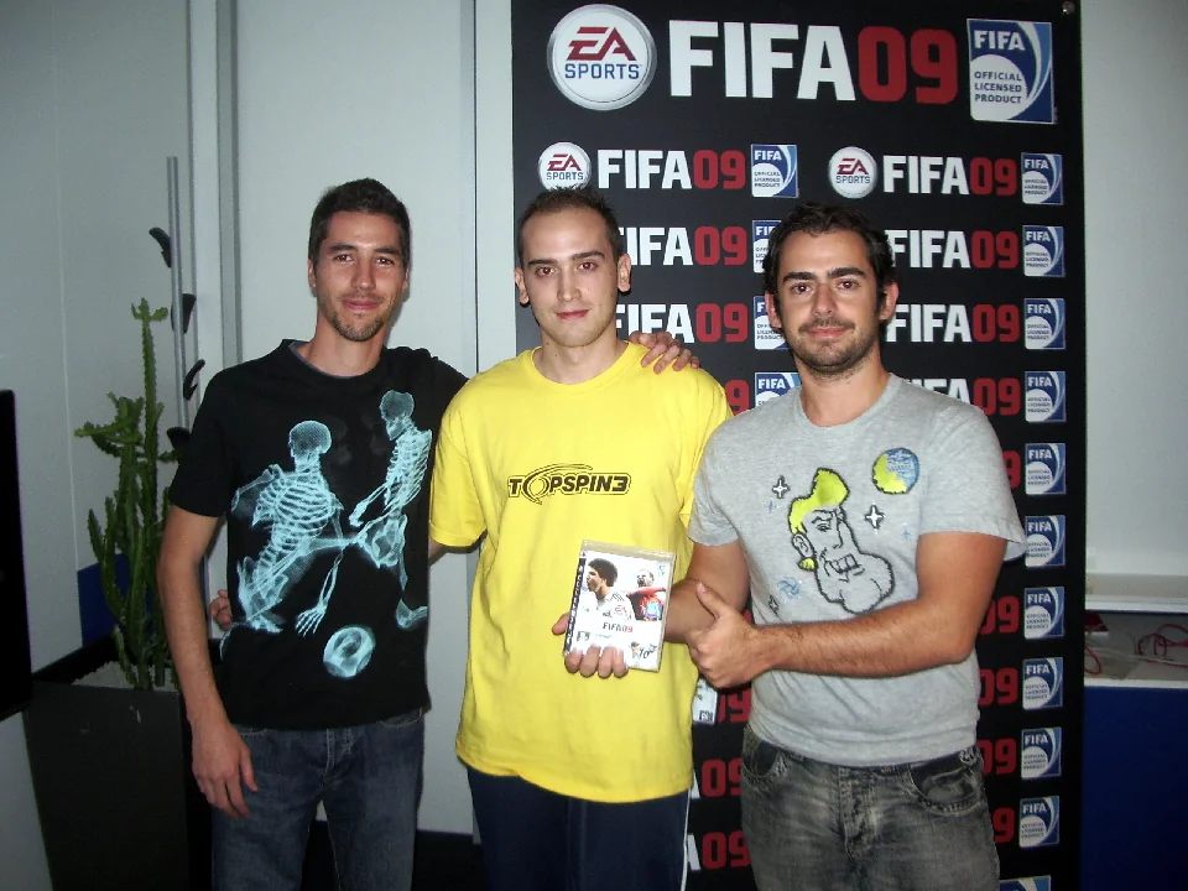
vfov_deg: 40.7
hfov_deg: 52.6
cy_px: 446
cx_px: 594
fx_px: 1201
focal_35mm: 35
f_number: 2.6
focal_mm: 5.8
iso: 100
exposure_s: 1/40
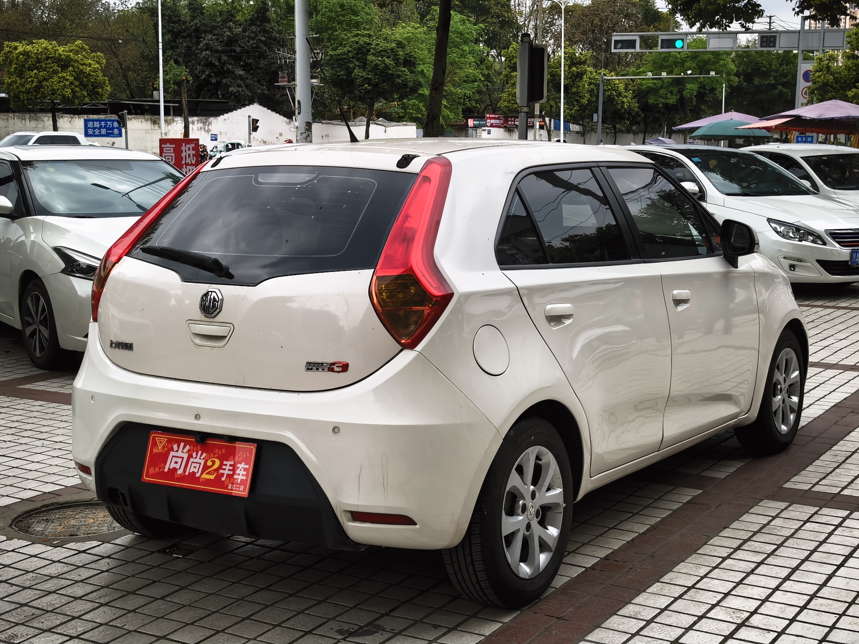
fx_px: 1191
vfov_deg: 30.3
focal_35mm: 48
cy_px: 322
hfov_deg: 39.7
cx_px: 430
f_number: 2
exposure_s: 1/100
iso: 50
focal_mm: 6.98
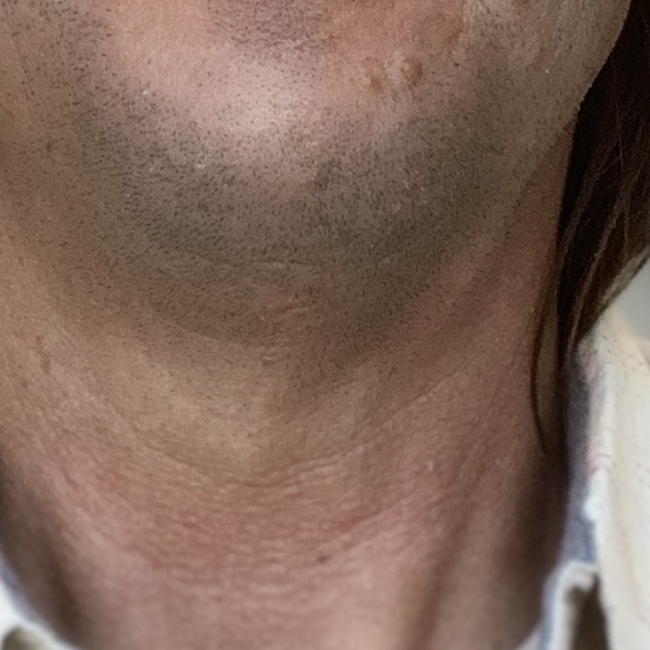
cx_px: 292
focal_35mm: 95
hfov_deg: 18.3
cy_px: -211
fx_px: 2018
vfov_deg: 17.1
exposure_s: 1/121
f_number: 2.2
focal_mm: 2.87
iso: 50
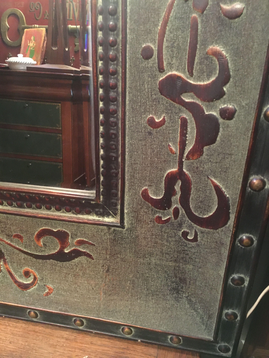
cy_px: 179
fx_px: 300
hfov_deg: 48.2
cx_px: 134
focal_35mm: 29
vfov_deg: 61.7
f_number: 2.2
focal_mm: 4.15
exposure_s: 1/17
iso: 500
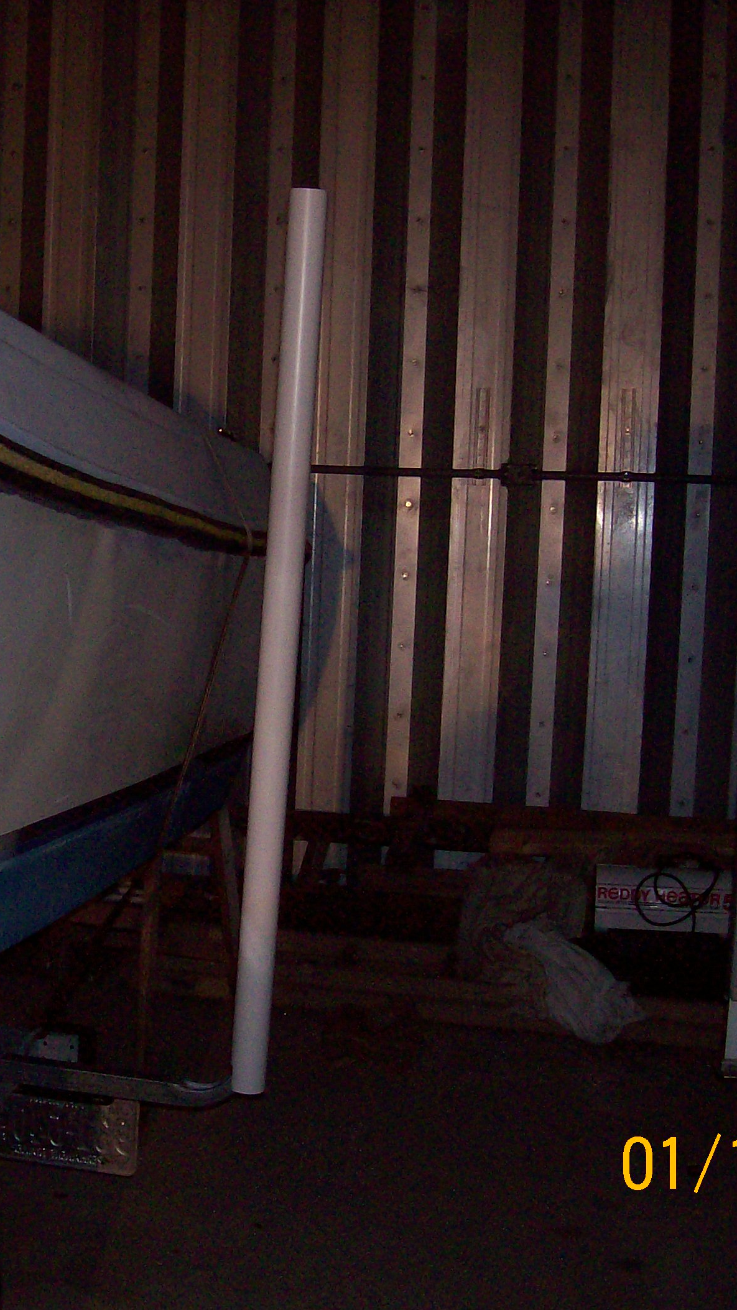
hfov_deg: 22.4
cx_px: 172
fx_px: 1842
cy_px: 663
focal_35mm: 53
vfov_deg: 39.2
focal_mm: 6
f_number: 2.7
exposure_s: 1/64
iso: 140
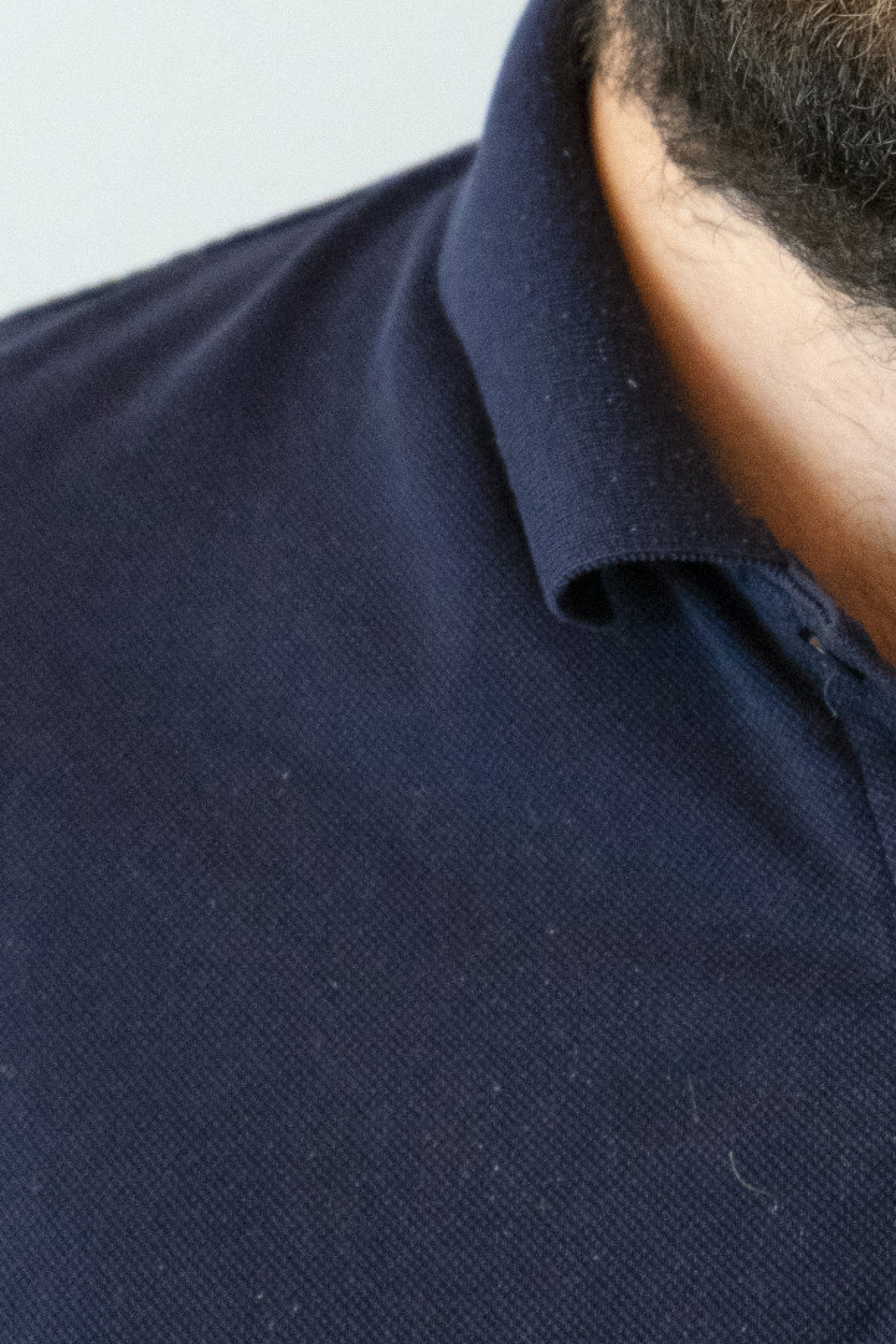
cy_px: -205
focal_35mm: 180
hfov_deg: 7.6
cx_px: 949
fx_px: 6719
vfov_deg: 11.2
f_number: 5.6
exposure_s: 1/160
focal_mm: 65
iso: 4000
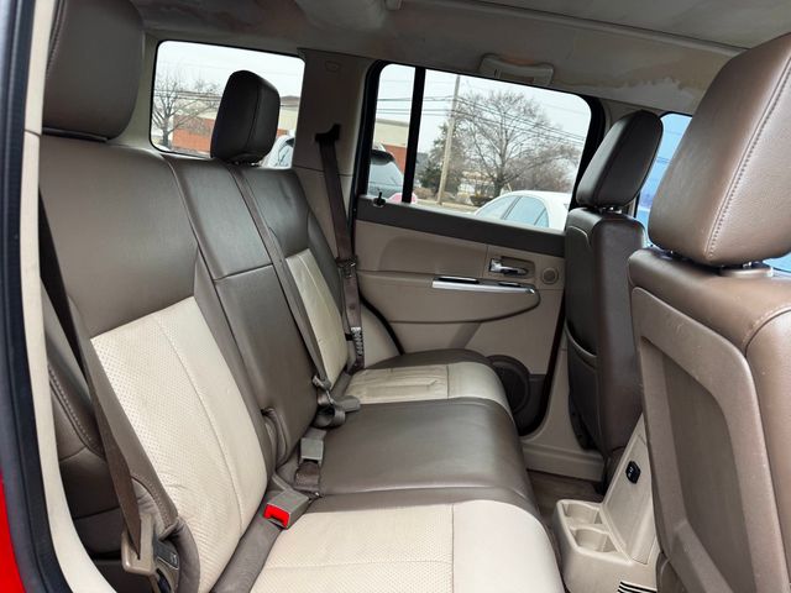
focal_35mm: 24
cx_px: 396
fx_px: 548
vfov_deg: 56.8
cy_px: 296
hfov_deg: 71.6
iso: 80
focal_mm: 6.76
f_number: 1.78
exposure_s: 1/130
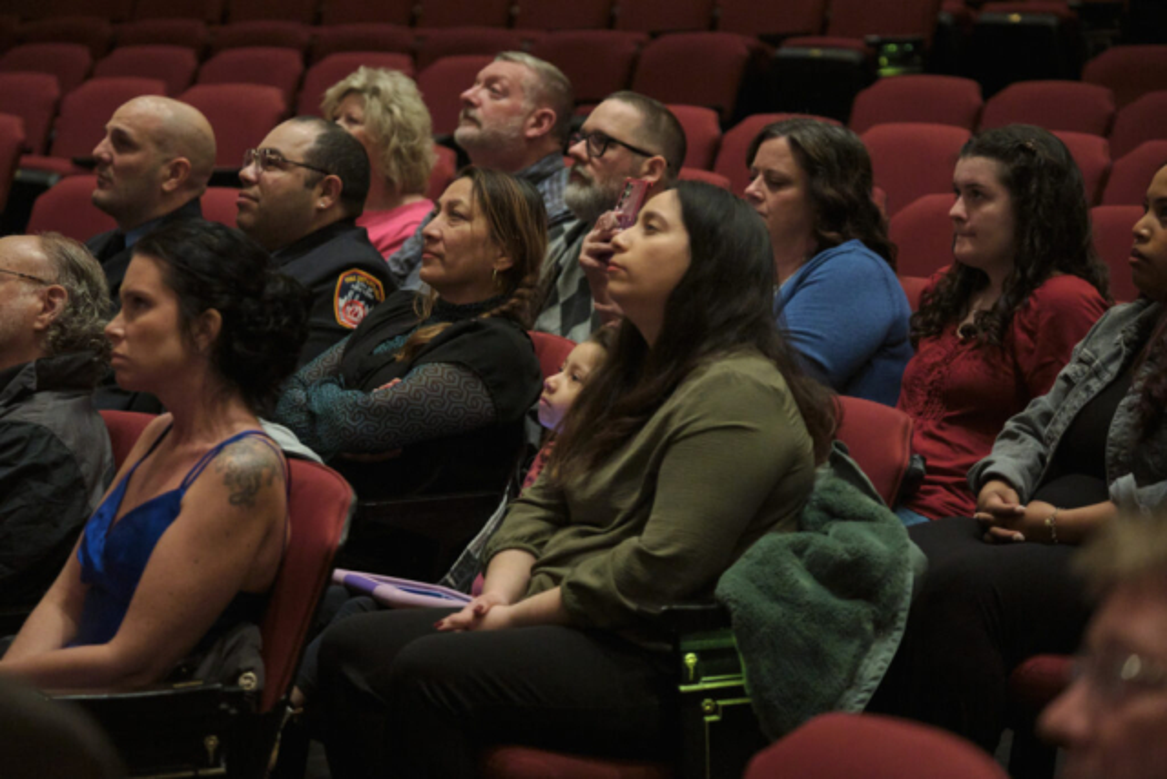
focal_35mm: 116
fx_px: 3761
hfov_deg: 17.6
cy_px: 390
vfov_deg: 11.8
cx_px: 584
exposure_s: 1/125
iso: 4000
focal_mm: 77.3
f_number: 2.8
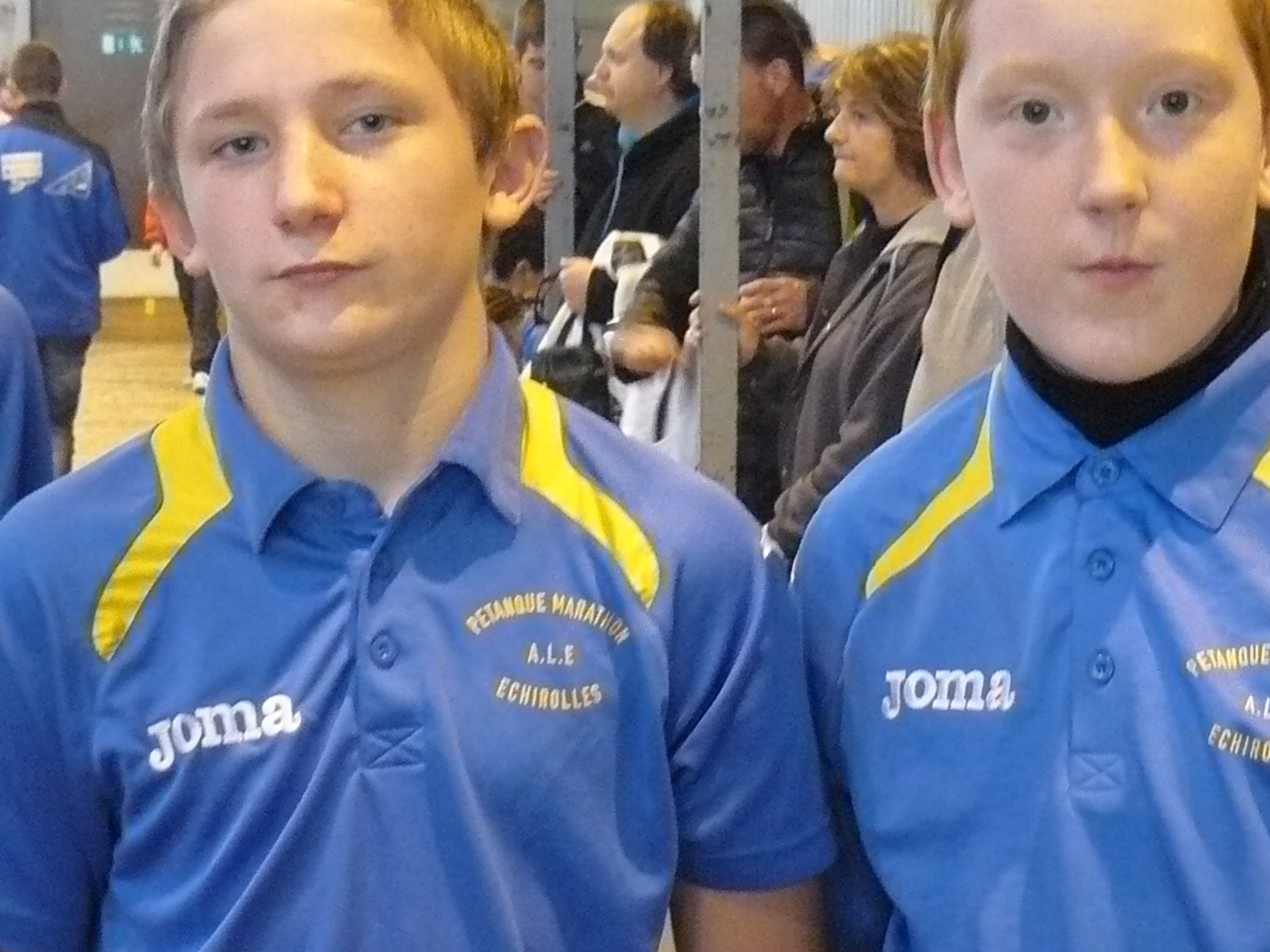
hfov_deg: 18.8
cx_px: 419
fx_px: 3816
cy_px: 476
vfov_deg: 14.2
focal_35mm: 104
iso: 400
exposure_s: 1/15
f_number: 2.8
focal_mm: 7.9
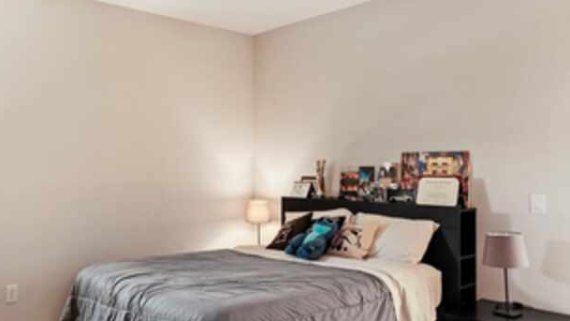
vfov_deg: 35.7
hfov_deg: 58.5
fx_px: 499
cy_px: 167
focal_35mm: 33
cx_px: 206
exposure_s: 1/2
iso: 200
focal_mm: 10
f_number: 4
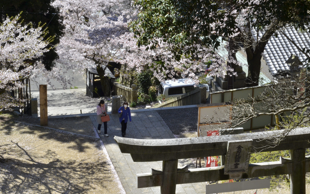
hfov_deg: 17.7
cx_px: 156
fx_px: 993
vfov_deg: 11.1
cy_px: 99
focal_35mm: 118
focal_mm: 75
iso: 400
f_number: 29
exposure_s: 1/100
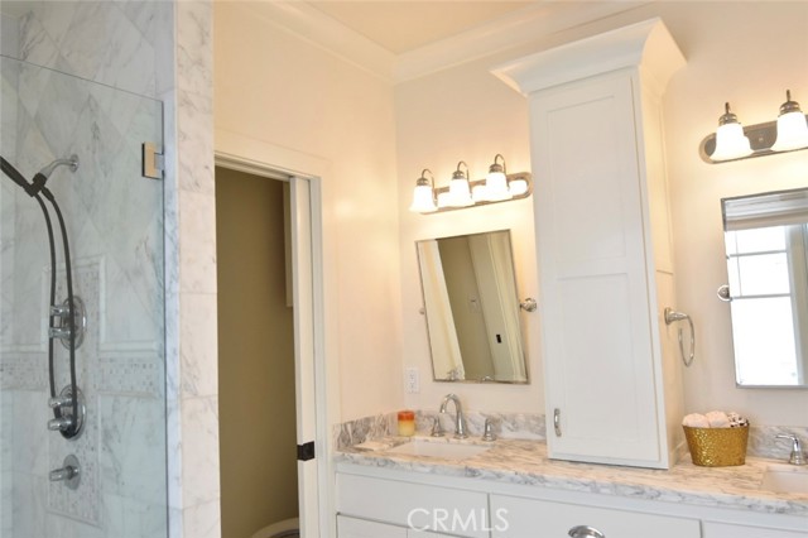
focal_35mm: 24
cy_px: 269
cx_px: 404
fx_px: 538
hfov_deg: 73.8
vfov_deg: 53.1
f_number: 4
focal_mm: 16
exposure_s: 1/125
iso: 640
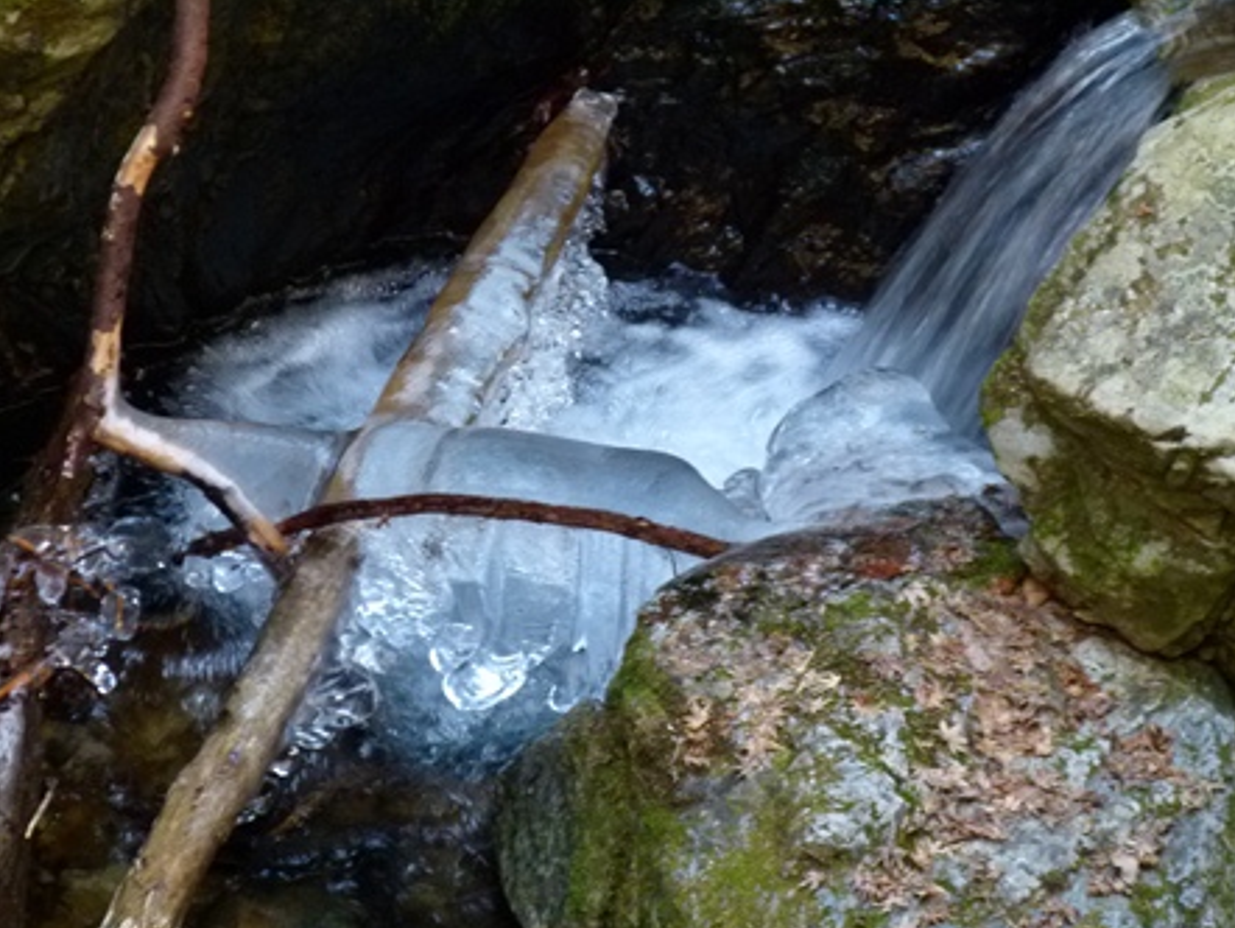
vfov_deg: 4.2
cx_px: 576
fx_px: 12779
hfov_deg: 5.5
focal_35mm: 358
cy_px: 495
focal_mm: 59.5
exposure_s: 1/20
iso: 400
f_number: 4.1
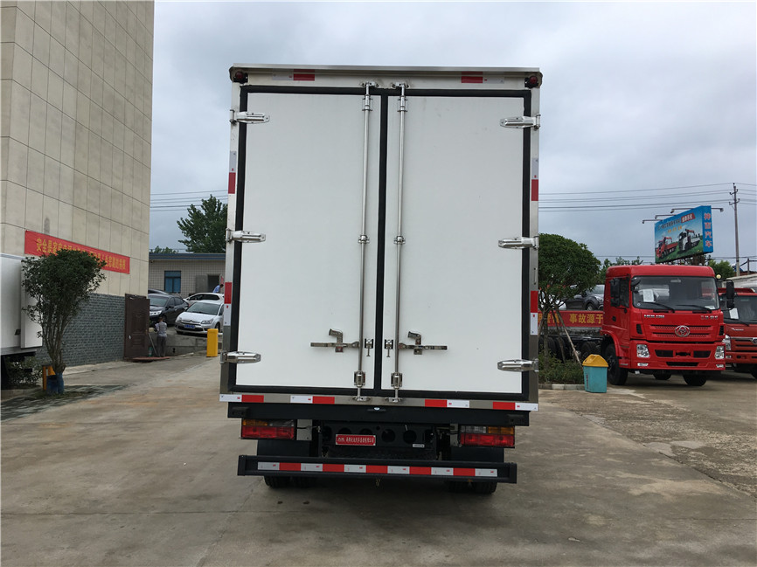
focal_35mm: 29
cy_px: 284
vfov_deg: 48.2
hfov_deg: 61.7
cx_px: 378
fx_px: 634
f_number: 2.2
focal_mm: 4.15
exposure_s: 1/1282
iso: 25
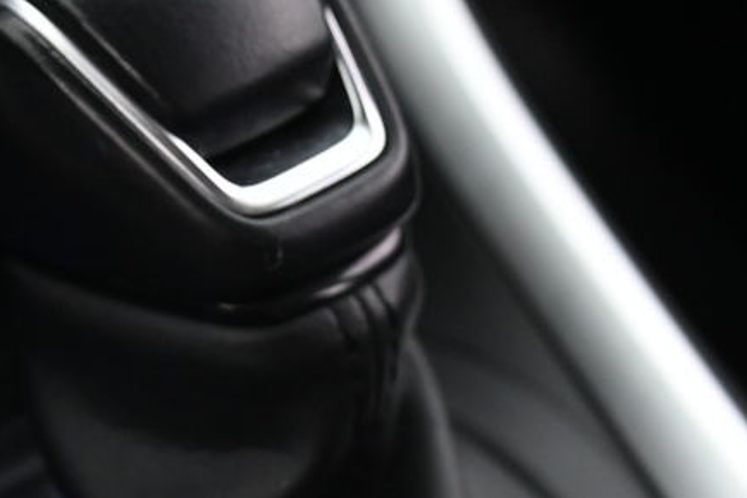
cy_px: 708
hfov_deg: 11.0
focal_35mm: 187
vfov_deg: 7.2
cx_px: 210
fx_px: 3879
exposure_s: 1/15
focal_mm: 50
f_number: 4
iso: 2000
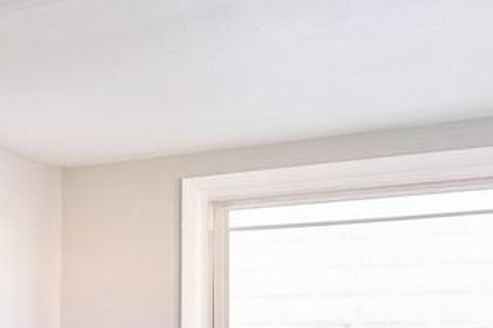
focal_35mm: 70
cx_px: -621
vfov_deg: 18.8
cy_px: 339
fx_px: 958
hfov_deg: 16.4
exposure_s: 1/2.5
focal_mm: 14
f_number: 11
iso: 100
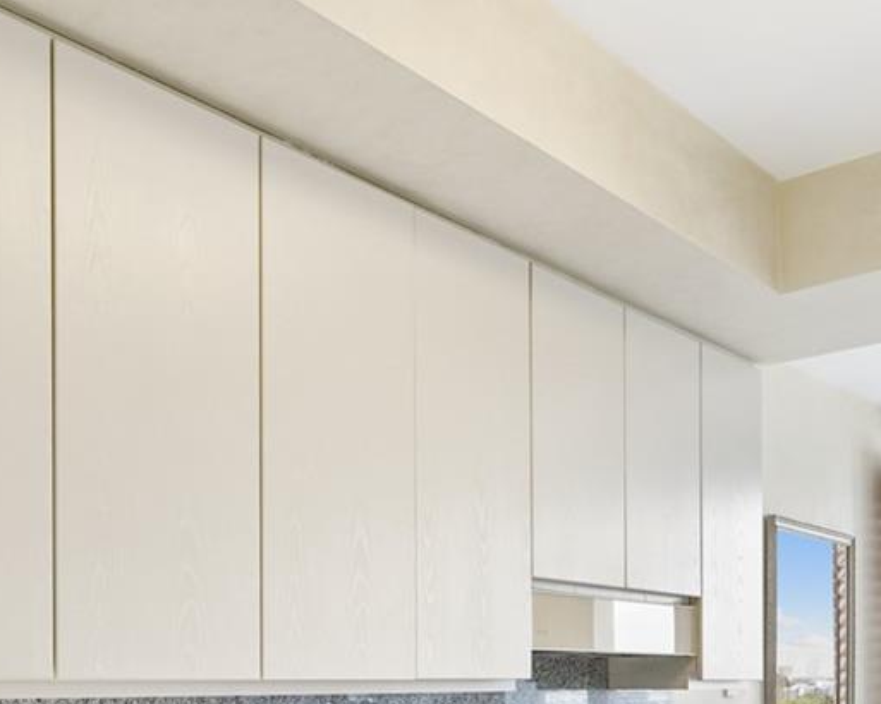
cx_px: 331
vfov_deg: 33.5
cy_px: 694
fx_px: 1069
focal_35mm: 41
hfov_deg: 44.4
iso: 100
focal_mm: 14
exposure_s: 1/13
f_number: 8
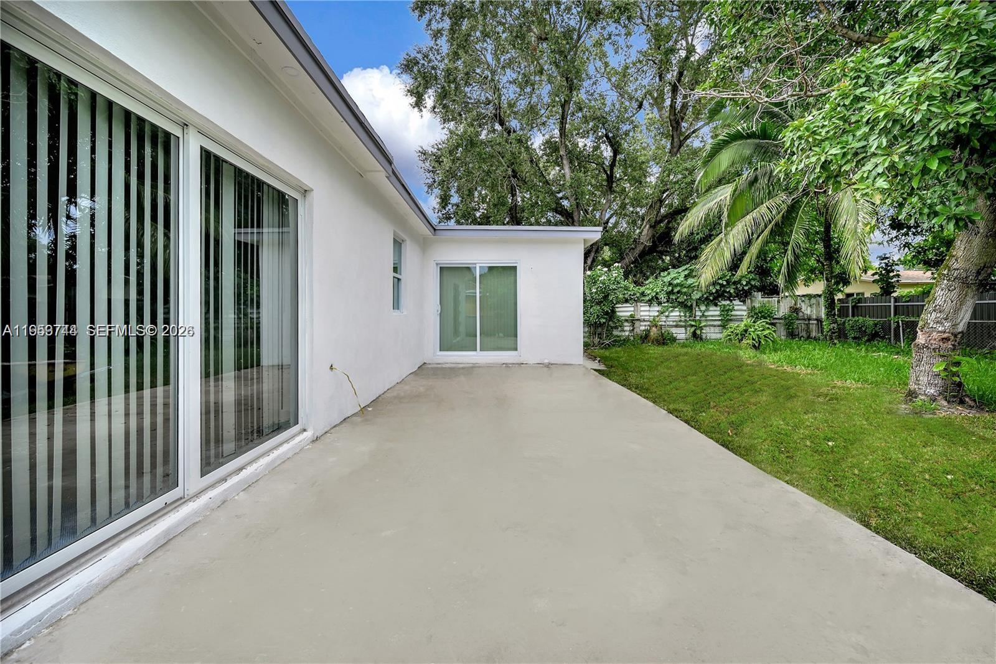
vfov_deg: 81.2
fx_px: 387
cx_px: 498
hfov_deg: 104.2
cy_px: 332
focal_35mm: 14
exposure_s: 1/60
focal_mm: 14
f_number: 4
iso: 100
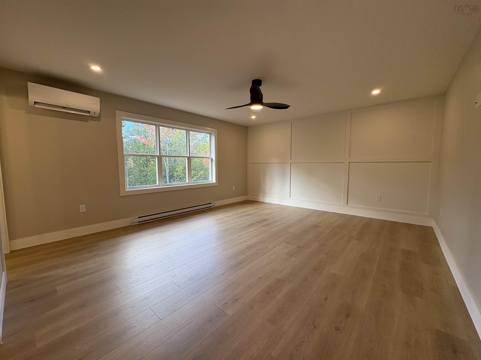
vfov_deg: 85.7
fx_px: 195
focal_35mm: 14
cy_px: 180
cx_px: 240
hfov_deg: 102.1
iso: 80
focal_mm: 2.22
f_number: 2.2
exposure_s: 1/126
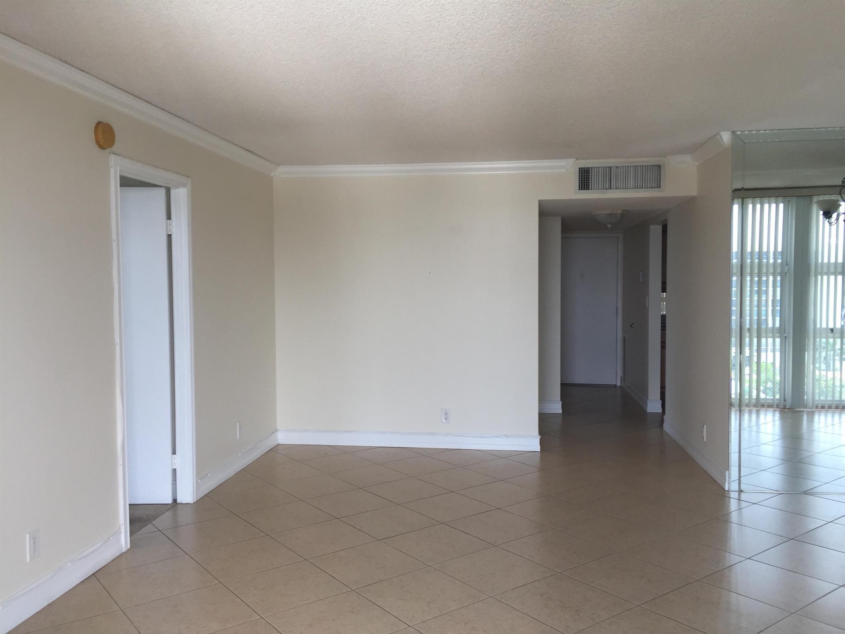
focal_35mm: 29
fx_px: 708
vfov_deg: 48.2
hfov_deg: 61.7
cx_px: 422
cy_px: 317
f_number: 2.2
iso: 40
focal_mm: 4.15
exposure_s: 1/120
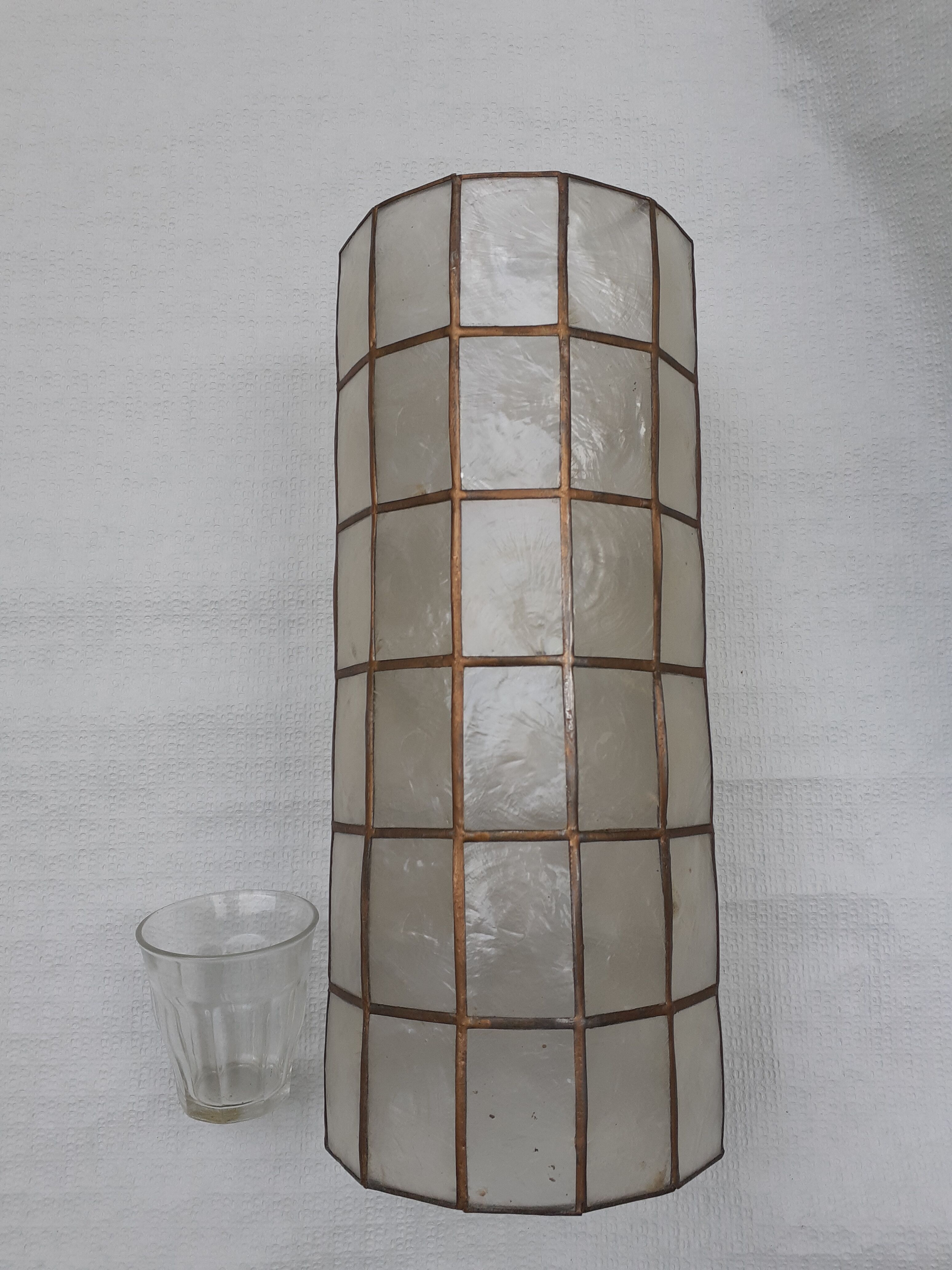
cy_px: 635
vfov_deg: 65.3
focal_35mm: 27
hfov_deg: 51.4
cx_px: 476
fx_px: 990
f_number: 1.9
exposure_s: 1/138
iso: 40
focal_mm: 3.6
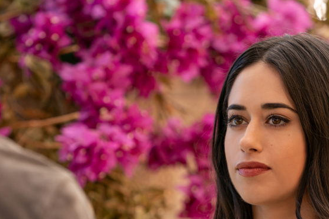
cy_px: 188
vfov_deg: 3.2
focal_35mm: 428
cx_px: 165
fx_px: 3911
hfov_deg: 4.8
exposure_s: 1/640
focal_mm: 198
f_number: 4
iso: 320
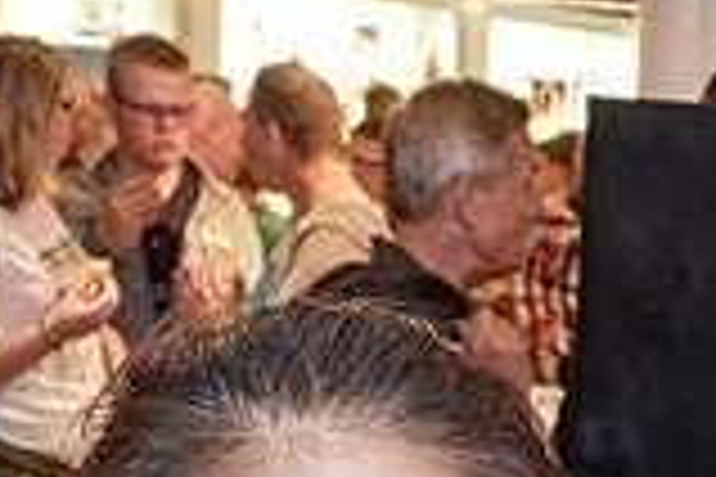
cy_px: 1280
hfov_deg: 11.8
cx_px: 1162
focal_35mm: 164
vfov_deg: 7.6
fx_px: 3266
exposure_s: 1/125
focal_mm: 17
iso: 1600
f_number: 5.6
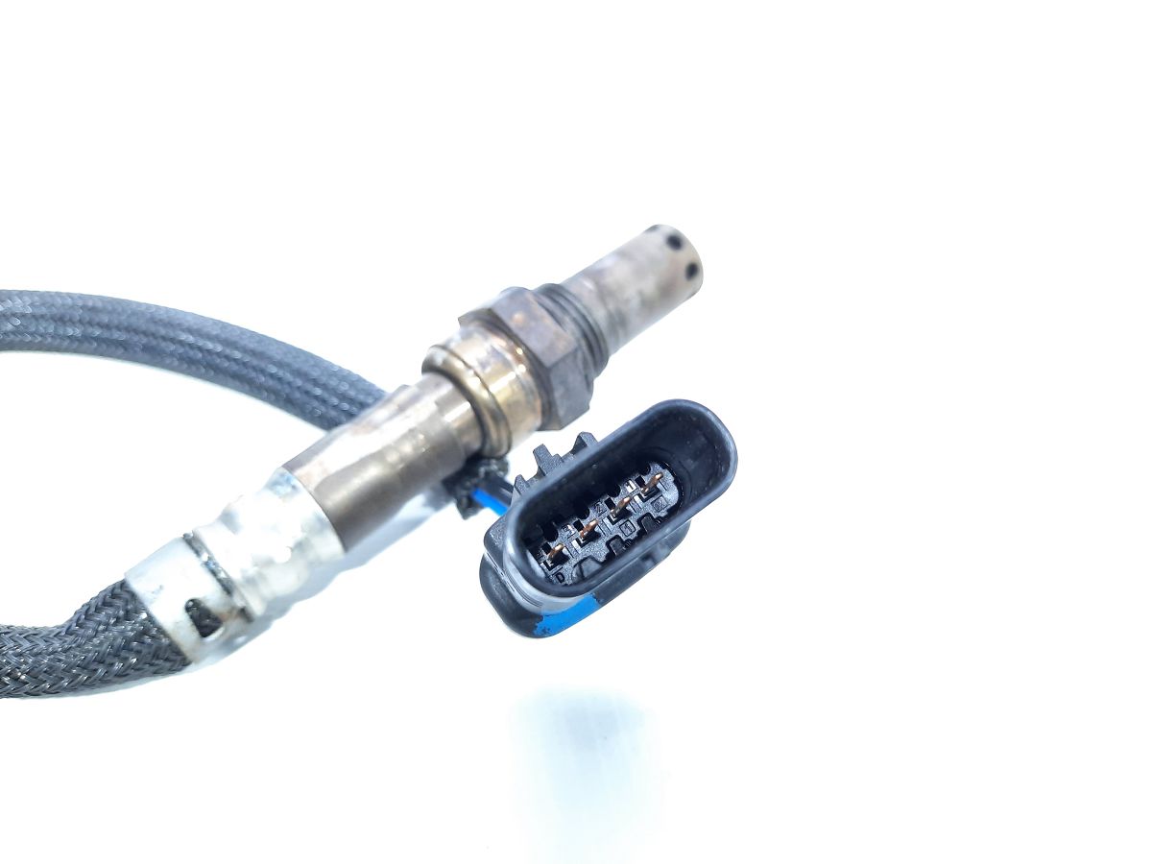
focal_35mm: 25
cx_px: 576
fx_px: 832
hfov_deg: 69.4
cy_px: 432
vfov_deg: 54.9
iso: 250
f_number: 2
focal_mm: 4.6
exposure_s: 1/50
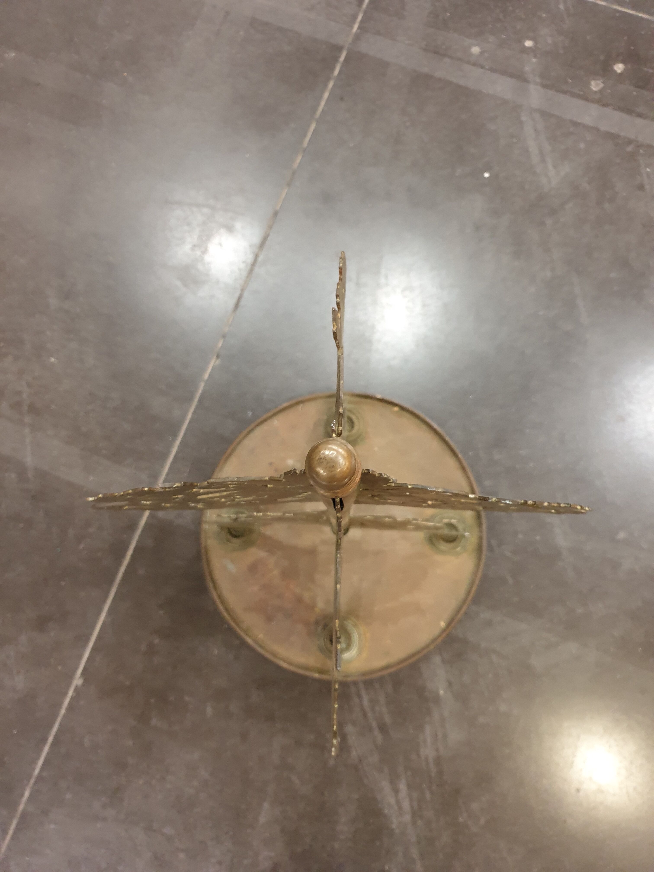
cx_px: 327
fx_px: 655
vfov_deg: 67.3
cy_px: 436
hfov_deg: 53.1
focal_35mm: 26
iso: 320
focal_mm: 4.3
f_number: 1.5
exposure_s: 1/20
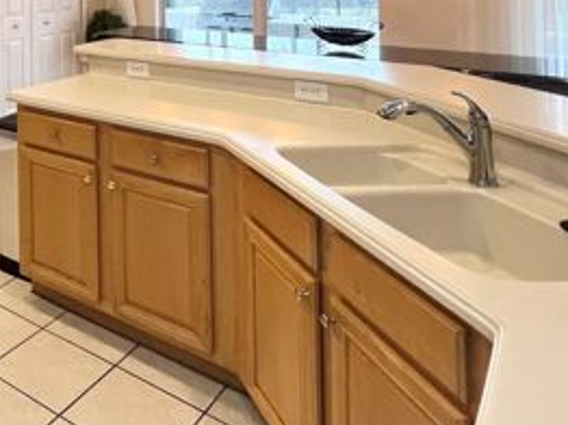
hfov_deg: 43.9
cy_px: -50
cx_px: -16
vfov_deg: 34.6
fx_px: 574
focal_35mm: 35
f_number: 1.8
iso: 125
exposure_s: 1/60
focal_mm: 1.57
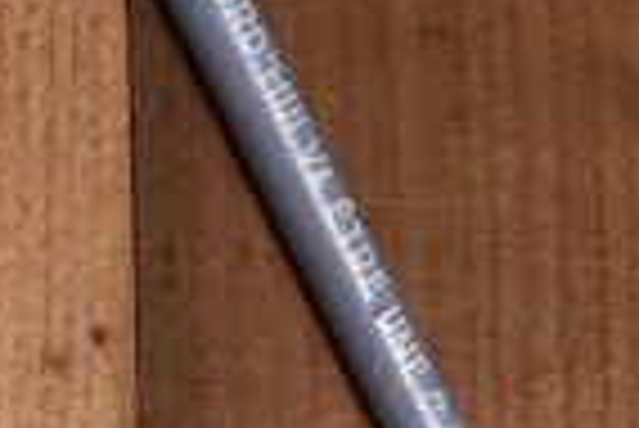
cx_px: -63
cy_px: 734
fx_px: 2328
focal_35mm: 131
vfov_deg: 10.0
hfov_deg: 15.2
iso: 50
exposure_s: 1/17
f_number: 1.8
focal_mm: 3.99
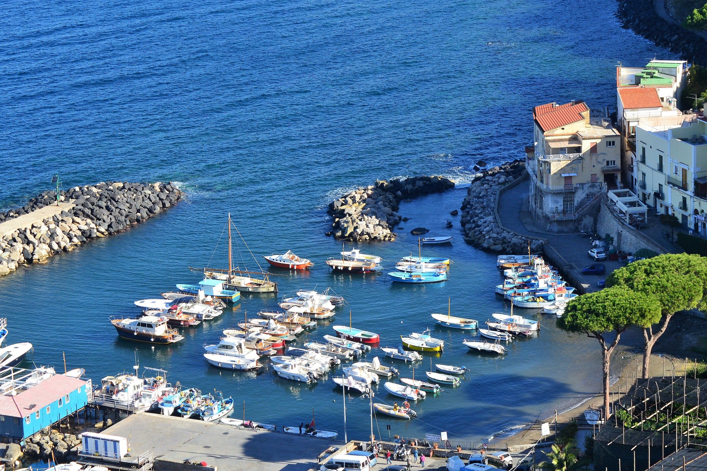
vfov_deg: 13.0
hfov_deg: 19.5
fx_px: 2062
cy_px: 236
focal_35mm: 105
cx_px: 354
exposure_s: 1/250
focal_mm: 70
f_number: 10
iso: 400
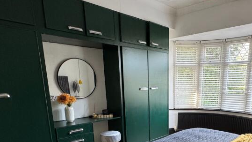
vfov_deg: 37.7
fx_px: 194
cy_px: 126
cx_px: 161
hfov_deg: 64.9
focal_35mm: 29
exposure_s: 1/100
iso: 250
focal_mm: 2.22
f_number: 2.2
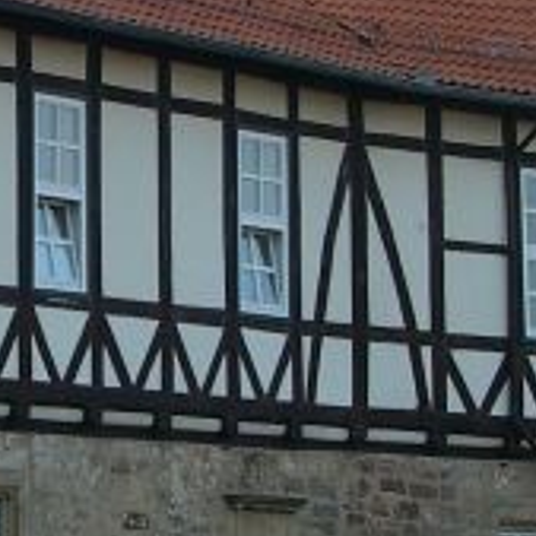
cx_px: 35
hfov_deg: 7.9
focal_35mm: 222
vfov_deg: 7.9
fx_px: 3889
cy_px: 146
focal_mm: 11.05
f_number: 4
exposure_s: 1/207
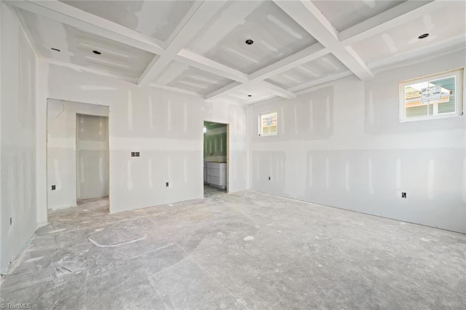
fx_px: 181
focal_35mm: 14
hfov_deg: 104.3
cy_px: 155
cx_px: 233
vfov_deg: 81.2
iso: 320
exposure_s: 1/6
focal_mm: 14
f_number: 7.1
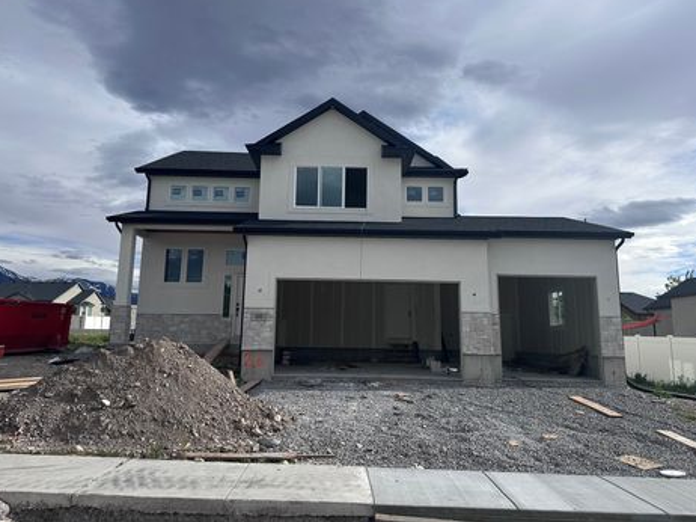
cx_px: 348
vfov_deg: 53.0
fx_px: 522
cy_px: 241
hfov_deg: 67.3
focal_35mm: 26
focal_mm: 6.86
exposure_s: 1/7576
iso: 80
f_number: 1.78
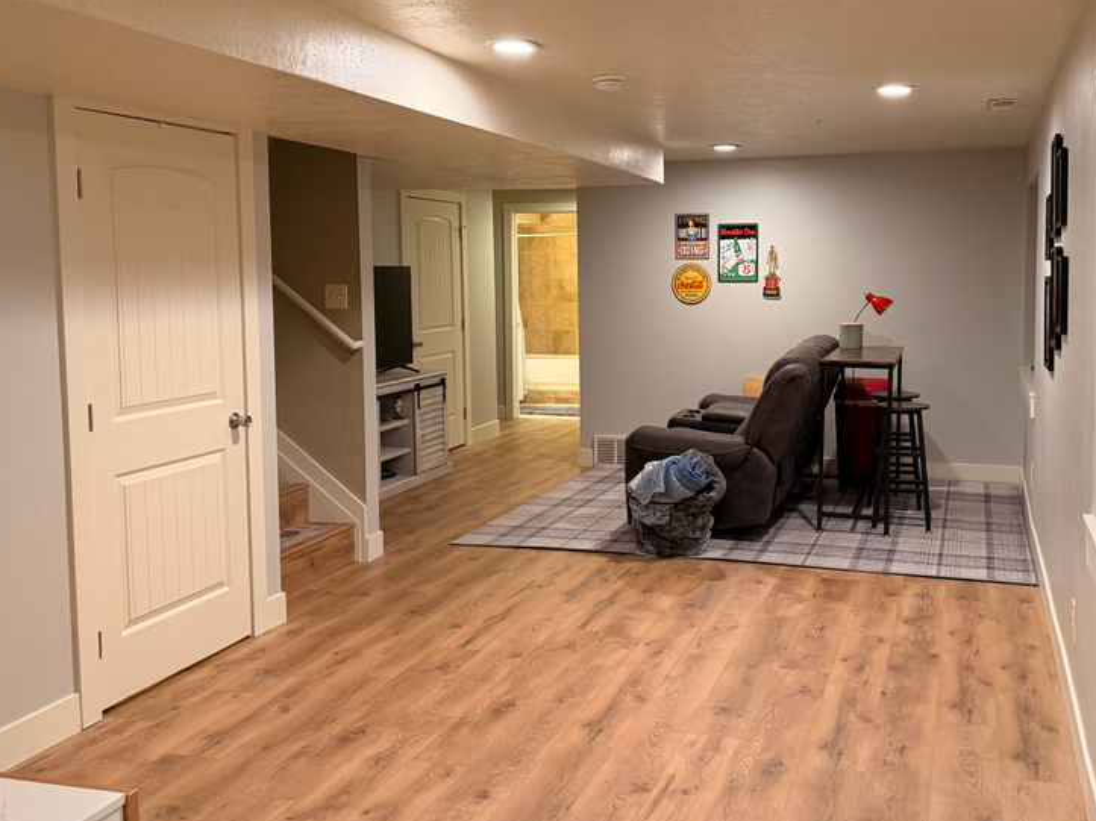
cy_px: 335
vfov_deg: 41.6
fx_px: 1076
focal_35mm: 34
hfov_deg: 53.3
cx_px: 690
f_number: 1.78
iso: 250
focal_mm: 6.76
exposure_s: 1/60
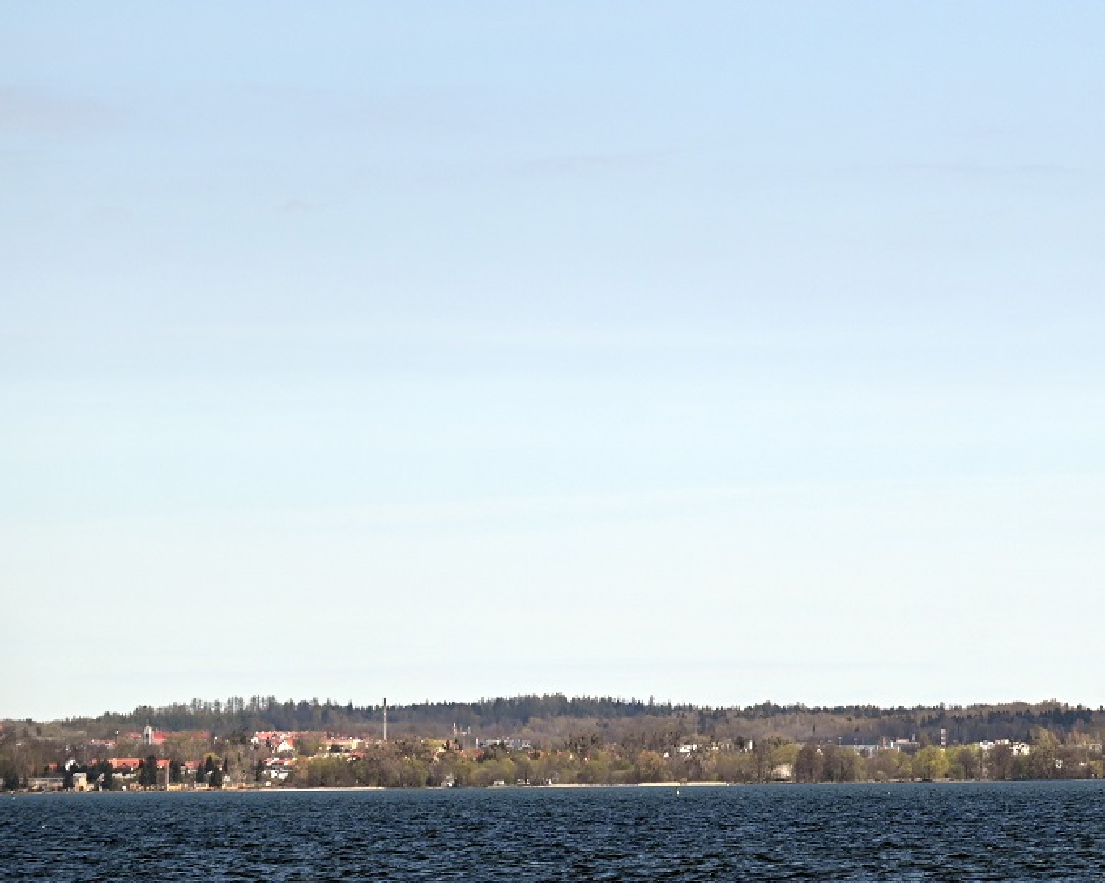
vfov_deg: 6.1
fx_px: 8238
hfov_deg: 7.6
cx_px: 1168
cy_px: 249
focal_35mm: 252
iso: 100
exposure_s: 1/800
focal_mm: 122
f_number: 7.1
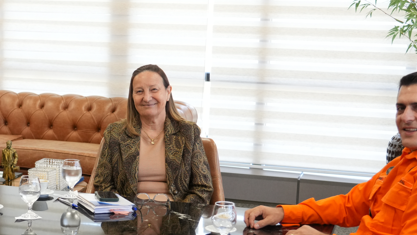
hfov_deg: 25.1
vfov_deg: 14.5
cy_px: 155
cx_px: 69
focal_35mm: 83
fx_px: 918
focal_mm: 37
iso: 2000
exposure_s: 1/250
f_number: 4
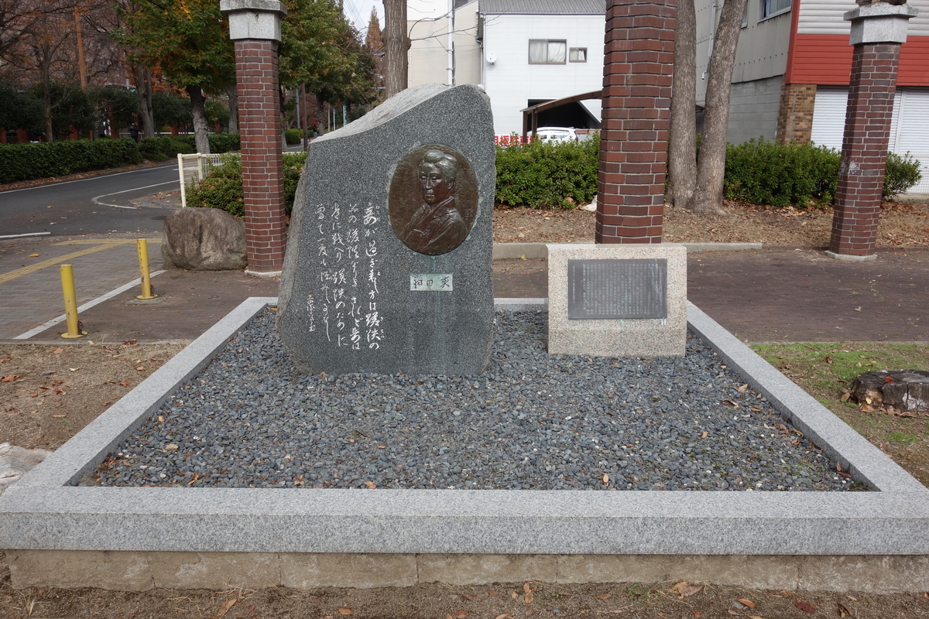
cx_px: 464
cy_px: 310
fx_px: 722
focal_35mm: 28
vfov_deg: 46.4
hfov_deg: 65.5
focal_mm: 10.4
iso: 125
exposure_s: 1/200
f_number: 5.6
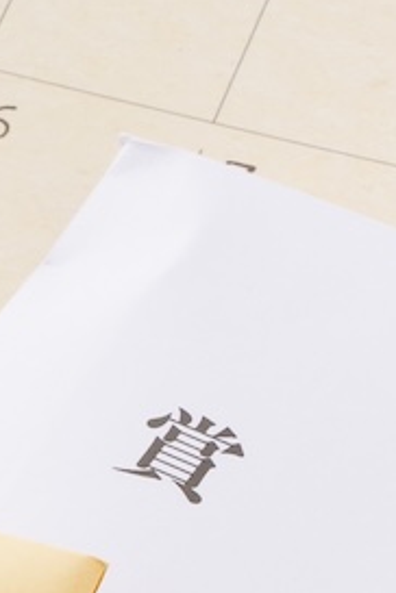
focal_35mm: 275
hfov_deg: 4.9
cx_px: -374
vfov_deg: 7.5
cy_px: 535
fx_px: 4537
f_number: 16
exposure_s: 1/160
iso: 200
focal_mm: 50
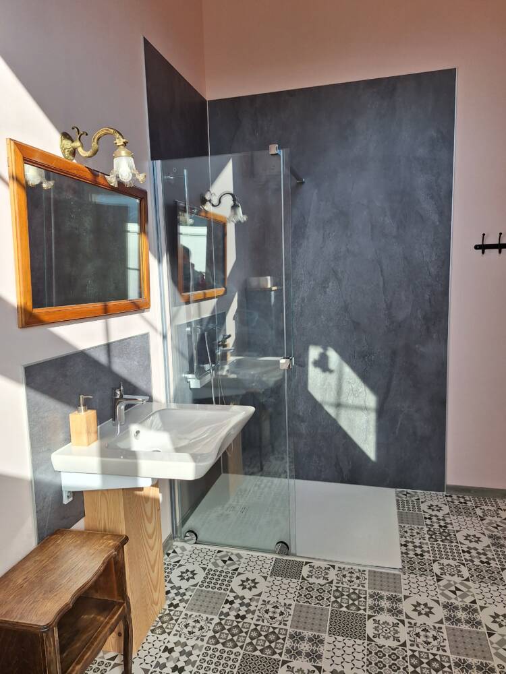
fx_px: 448
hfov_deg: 58.9
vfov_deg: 73.9
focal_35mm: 23
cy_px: 337
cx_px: 253
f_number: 1.8
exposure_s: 1/577
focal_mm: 5.54
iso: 40
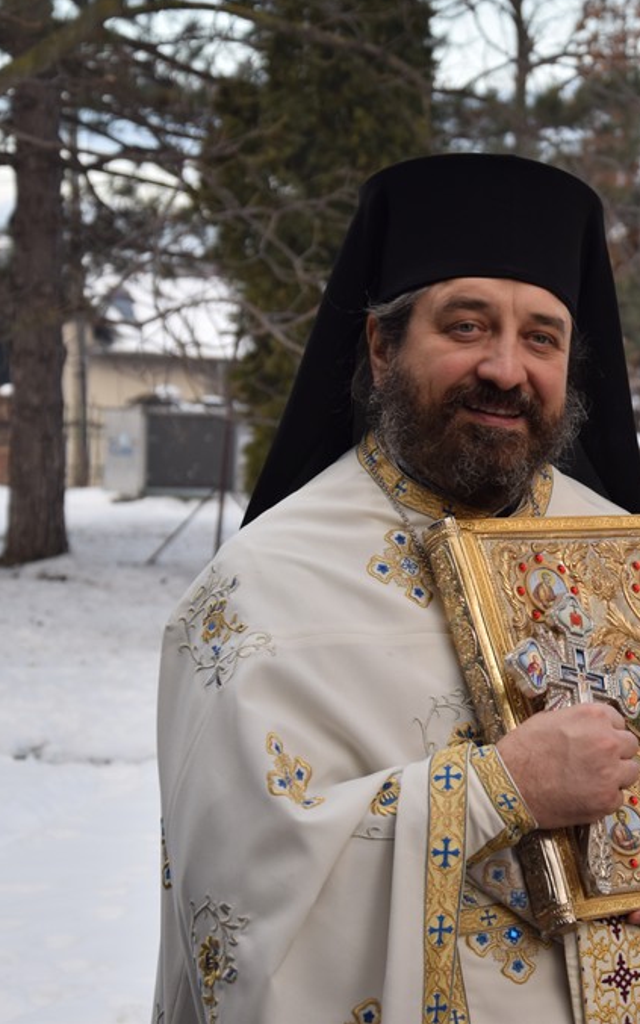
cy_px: 509
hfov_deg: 11.7
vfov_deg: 18.8
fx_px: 3098
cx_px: 649
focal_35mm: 111
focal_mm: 48
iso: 125
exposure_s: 1/100
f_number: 4.8
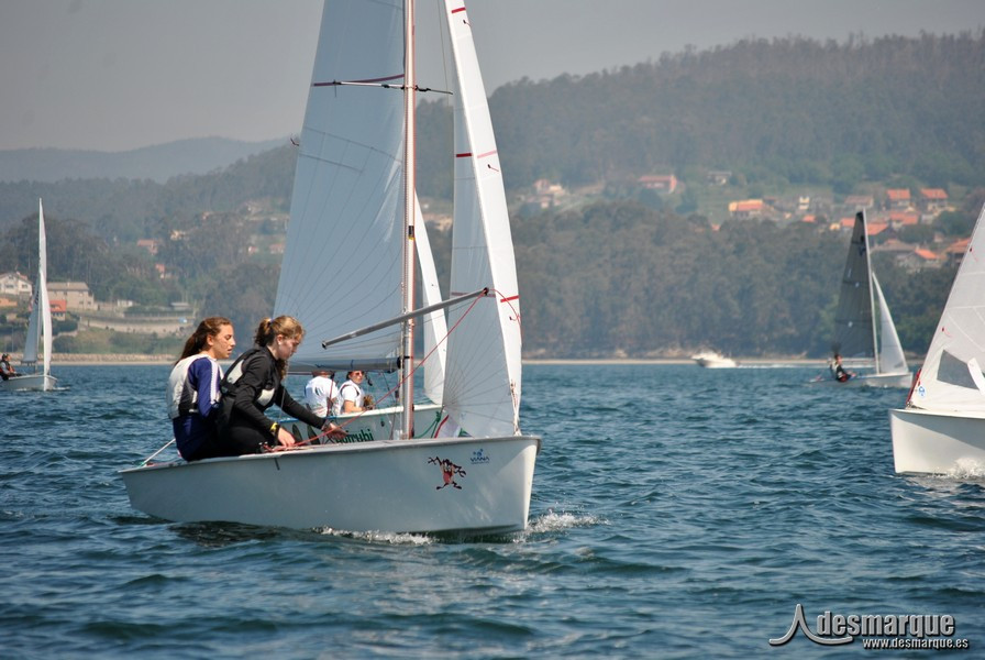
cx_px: 492
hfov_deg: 9.1
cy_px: 330
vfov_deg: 6.1
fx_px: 6164
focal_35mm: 225
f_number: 5
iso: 200
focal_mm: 150
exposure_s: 1/1000
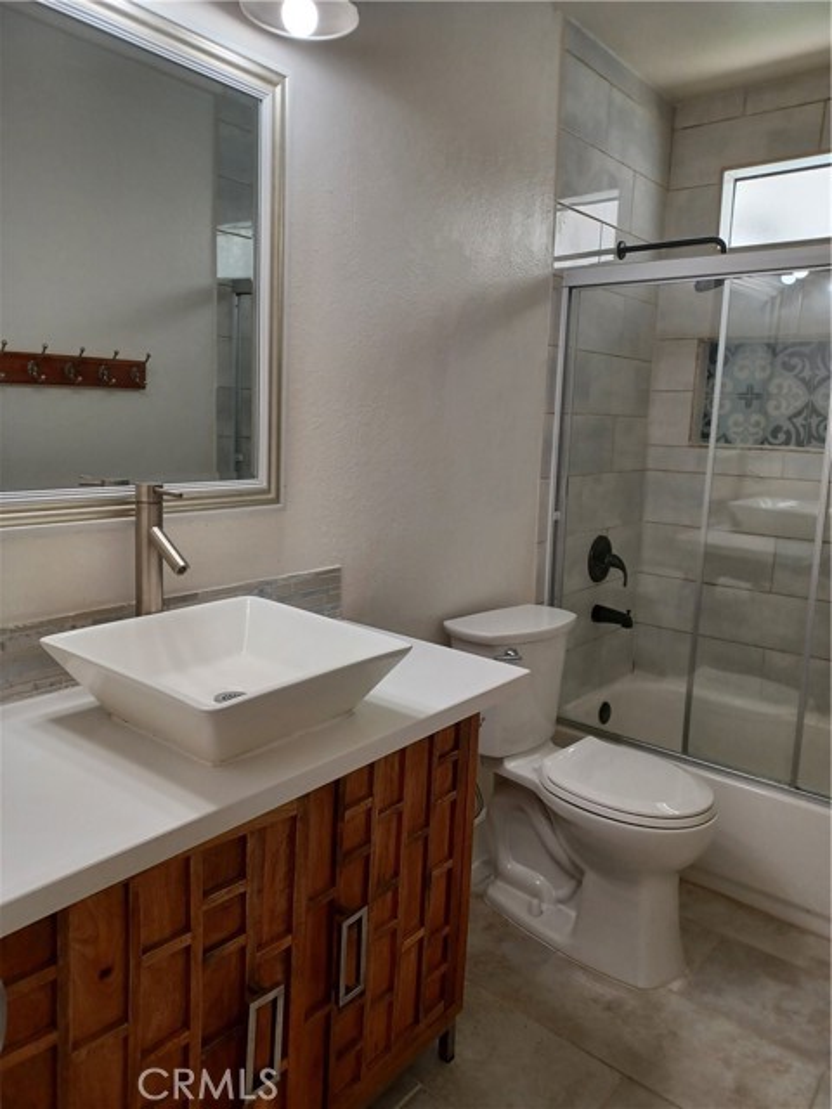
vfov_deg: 69.4
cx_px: 416
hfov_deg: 54.9
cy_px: 554
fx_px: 801
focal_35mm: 25
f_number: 1.8
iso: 250
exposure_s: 1/59
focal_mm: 4.6
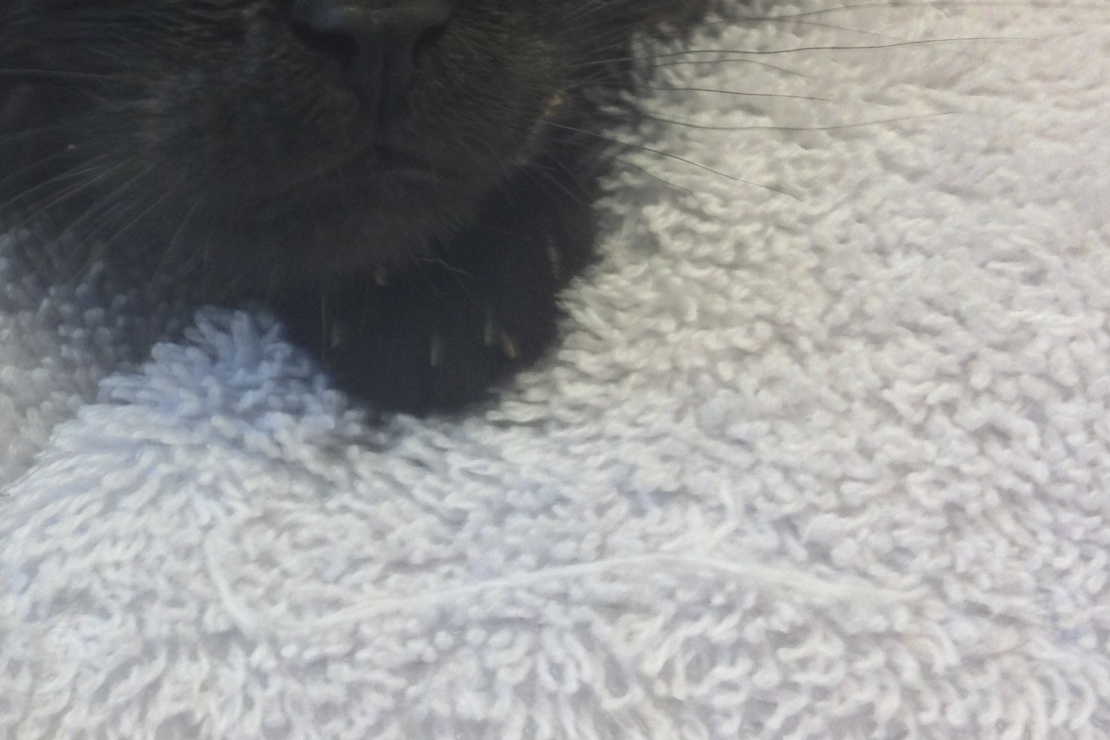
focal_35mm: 78
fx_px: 2405
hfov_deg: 25.5
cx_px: 222
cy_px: 132
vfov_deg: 17.3
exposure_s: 1/24
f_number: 2.4
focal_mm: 4.28
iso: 50
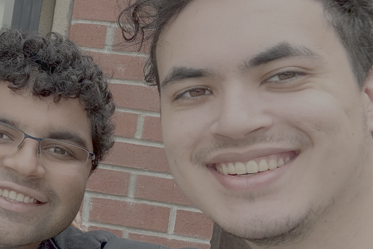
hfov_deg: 26.3
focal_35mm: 64
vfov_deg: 21.2
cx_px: -121
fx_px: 663
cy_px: 105
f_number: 1.9
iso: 25
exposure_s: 1/289
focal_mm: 2.69
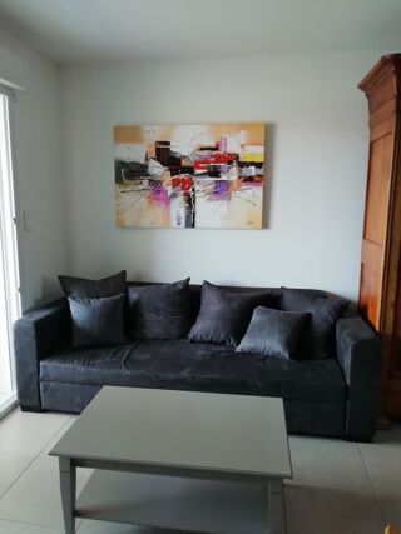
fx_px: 402
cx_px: 200
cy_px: 267
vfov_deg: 67.3
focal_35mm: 26
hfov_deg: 53.0
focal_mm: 3.46
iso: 100
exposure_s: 1/33.3
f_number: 2.2
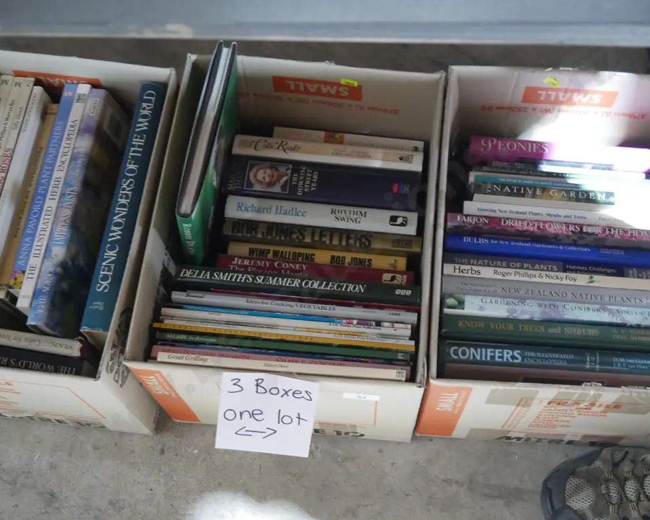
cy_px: 260
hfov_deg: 42.0
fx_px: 846
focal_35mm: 44
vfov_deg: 34.2
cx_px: 342
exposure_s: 1/20
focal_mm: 21
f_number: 4.6
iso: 3200
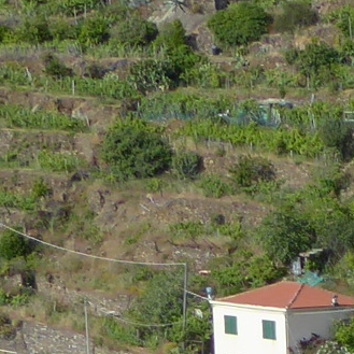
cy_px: 695
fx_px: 1909
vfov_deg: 9.9
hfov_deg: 9.6
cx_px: 806
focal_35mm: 165
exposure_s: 1/1000
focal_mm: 4.3
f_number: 3.3
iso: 80
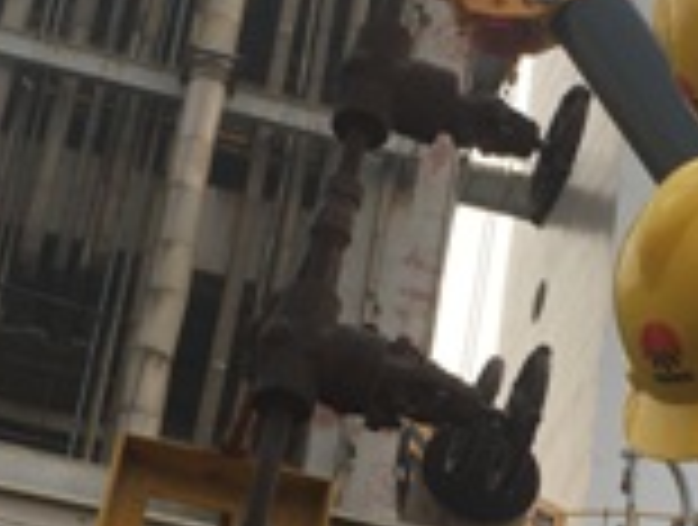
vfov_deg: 13.2
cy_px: 423
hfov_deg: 17.5
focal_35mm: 112
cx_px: 491
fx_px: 2264
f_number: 2.2
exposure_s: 1/646
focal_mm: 4.15
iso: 25
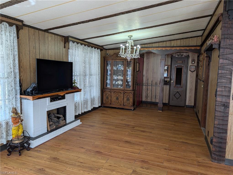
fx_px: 162
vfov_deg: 56.9
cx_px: 116
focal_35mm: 24
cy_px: 88
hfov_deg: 71.5
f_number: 1.68
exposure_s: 1/717
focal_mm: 6.9
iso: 20
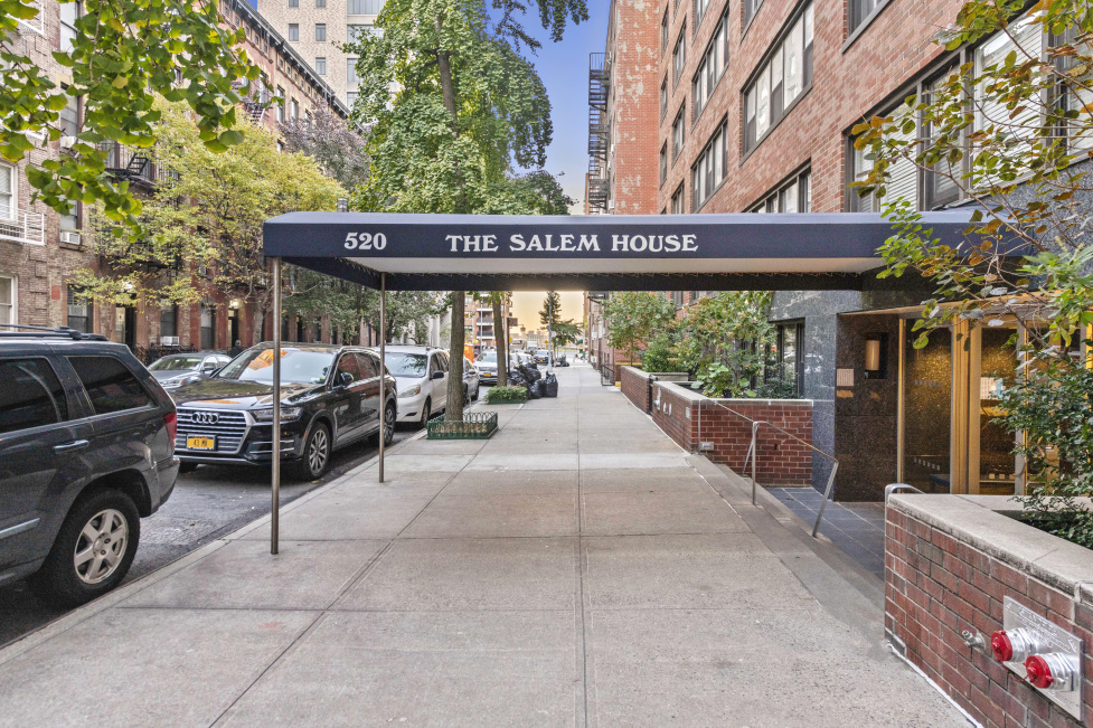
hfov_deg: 81.2
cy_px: 364
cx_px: 546
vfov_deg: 59.5
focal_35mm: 21
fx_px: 637
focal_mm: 21
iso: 200
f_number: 8
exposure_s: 1/30
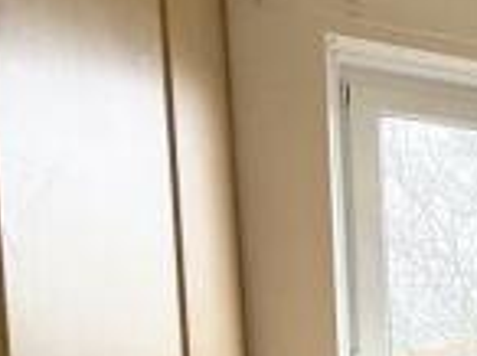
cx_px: 926
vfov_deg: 23.8
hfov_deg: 20.0
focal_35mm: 56
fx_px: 770
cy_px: 426
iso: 160
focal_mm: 2.22
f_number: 2.2
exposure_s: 1/99
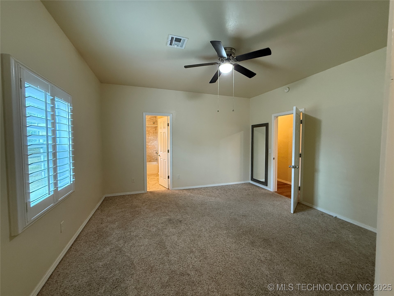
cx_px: 197
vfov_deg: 85.7
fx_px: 159
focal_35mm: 14
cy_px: 148
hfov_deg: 102.1
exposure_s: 1/60
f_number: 2.2
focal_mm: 2.22
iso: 320
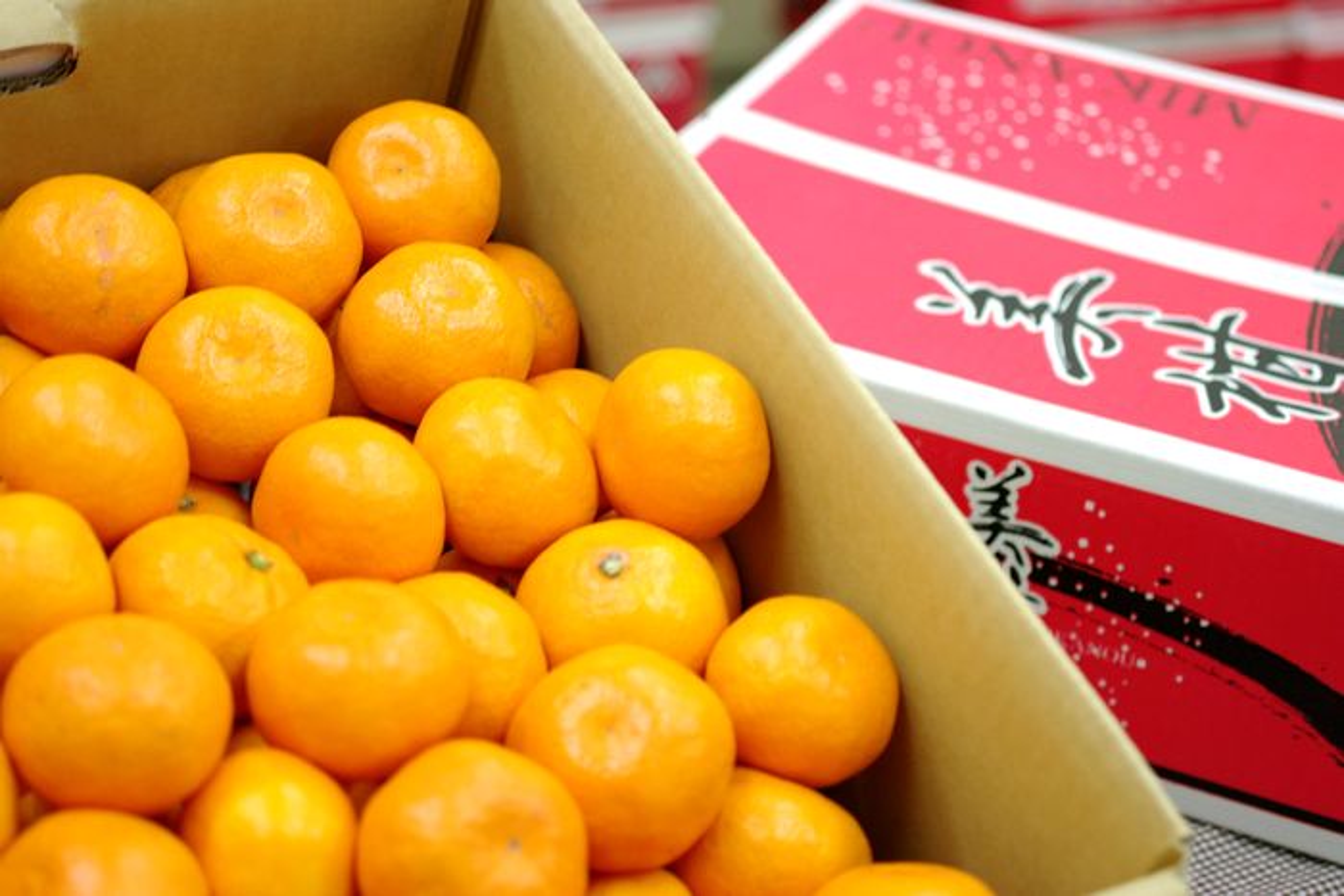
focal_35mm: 75
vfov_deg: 18.2
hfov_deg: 27.0
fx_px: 2800
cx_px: 672
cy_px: 448
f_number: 2.8
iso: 400
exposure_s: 1/50
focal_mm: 50
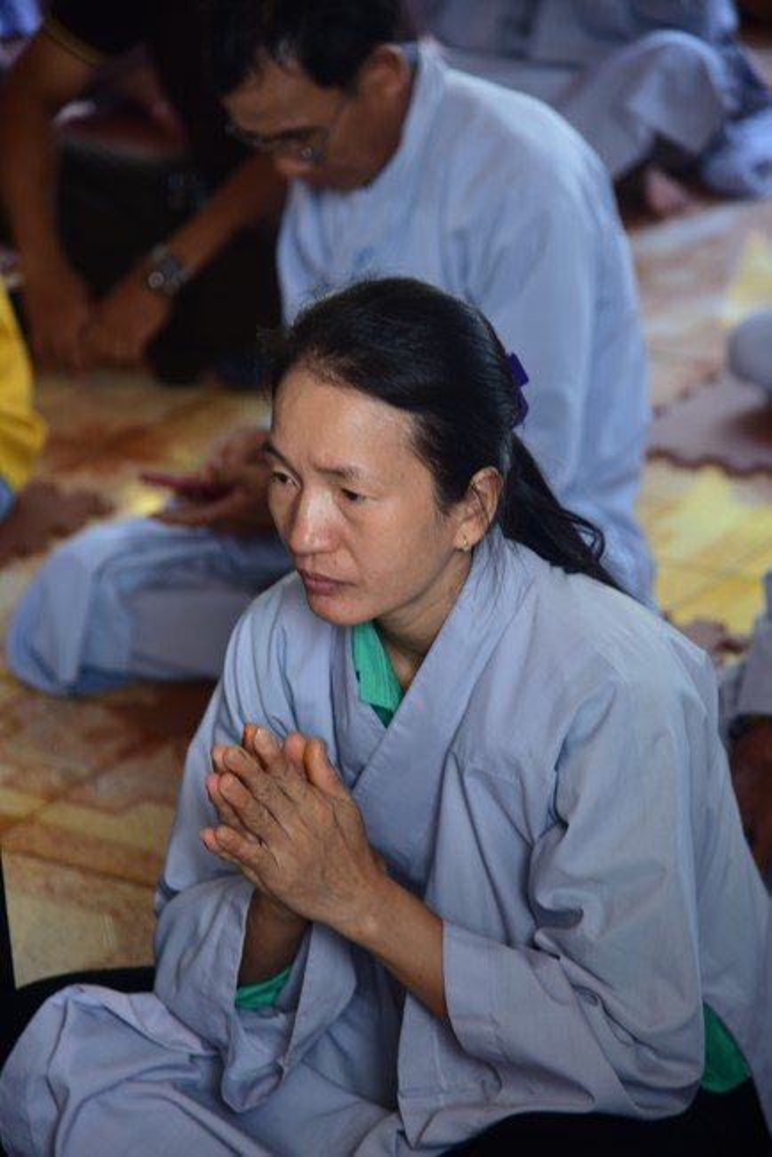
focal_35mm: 110
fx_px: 3534
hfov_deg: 12.5
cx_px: 386
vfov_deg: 18.6
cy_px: 578
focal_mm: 110
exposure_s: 1/30
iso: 160
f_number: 4.5
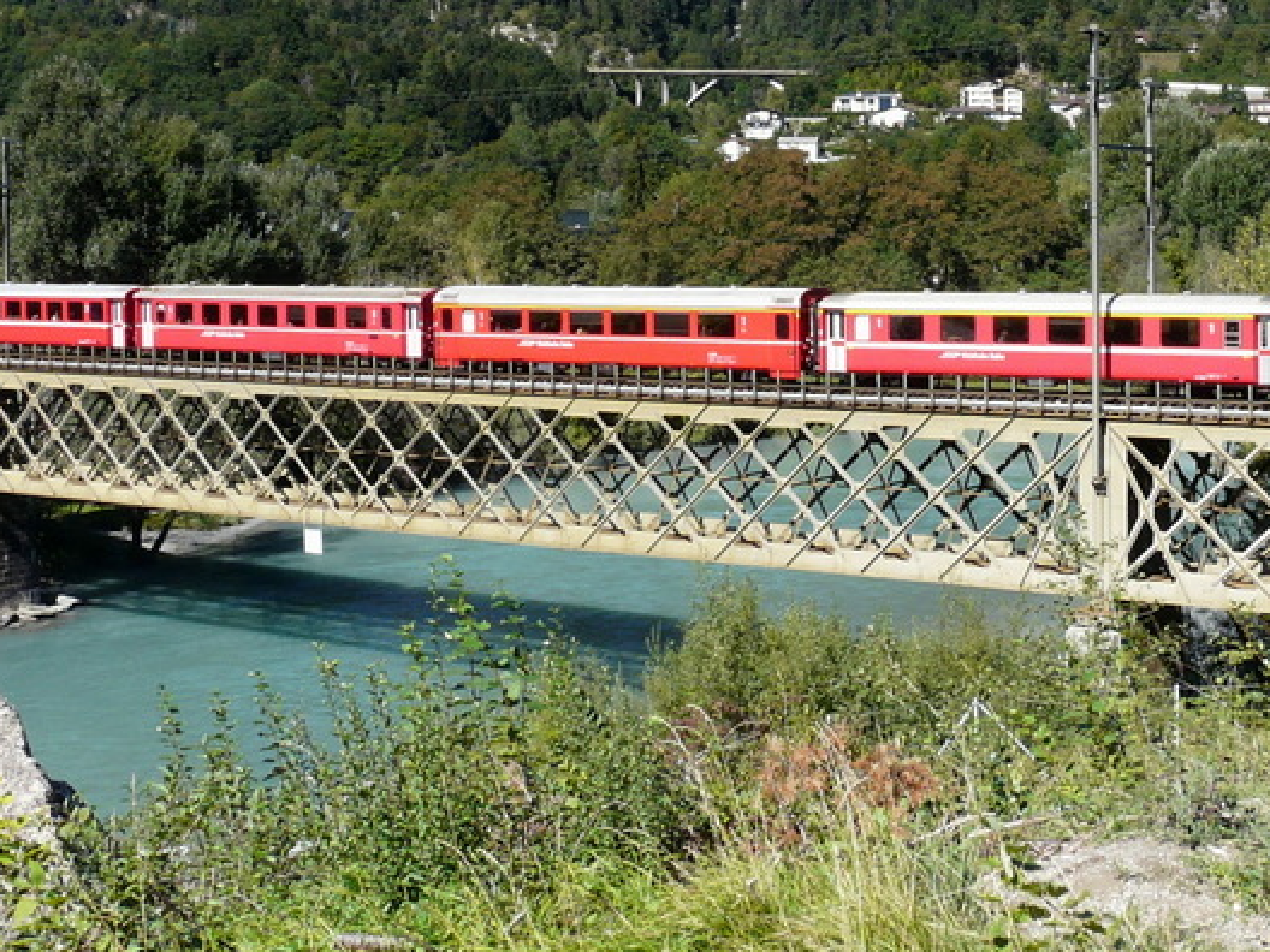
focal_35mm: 53
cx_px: 844
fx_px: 1944
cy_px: 267
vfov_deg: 27.2
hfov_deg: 35.8
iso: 100
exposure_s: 1/250
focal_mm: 4.6
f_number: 5.6
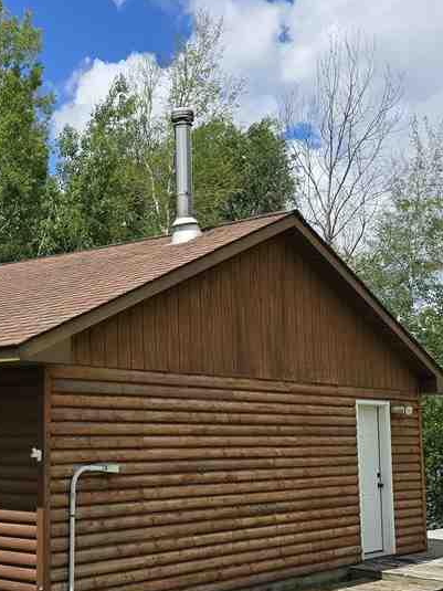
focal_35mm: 55
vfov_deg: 34.9
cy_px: 316
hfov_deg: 25.8
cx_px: 55
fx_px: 939
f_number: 1.7
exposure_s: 1/878
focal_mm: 6.3
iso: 12
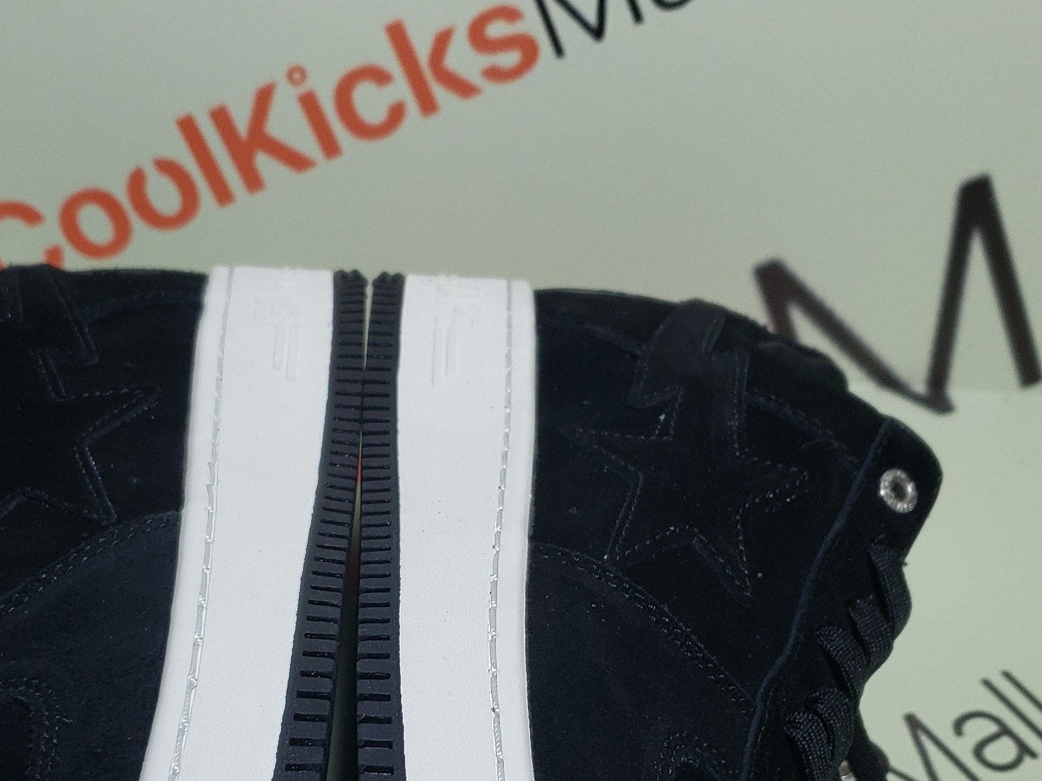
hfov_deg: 33.7
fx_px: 1716
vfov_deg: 24.9
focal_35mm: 57
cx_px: 434
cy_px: 692
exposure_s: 1/514
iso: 50
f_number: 1.5
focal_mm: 4.3
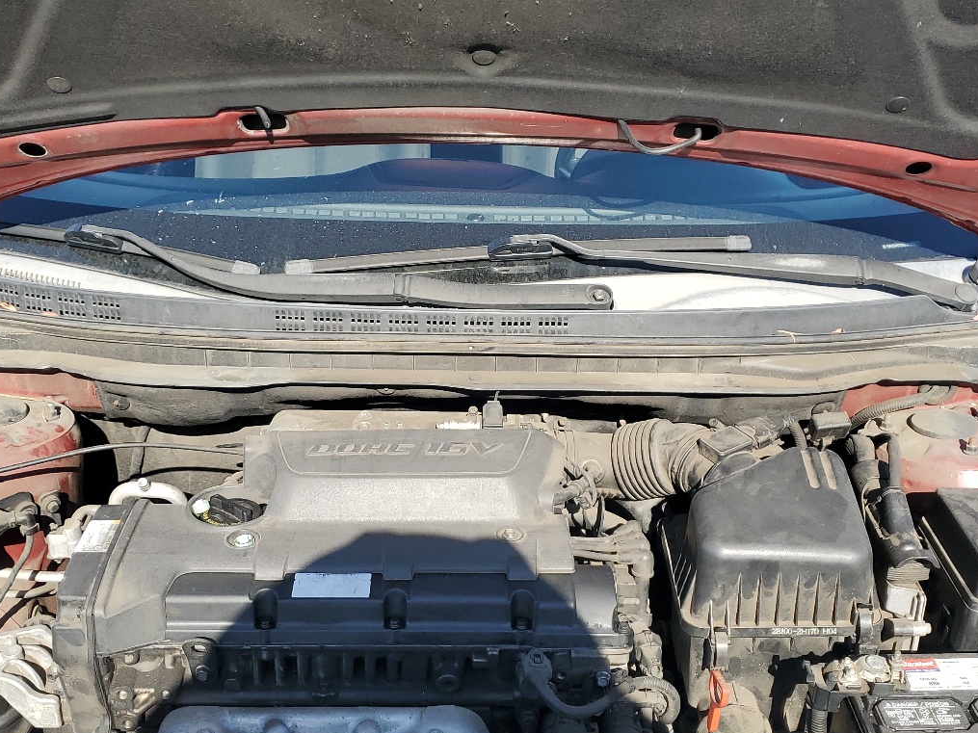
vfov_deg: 35.1
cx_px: 482
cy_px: 401
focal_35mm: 41
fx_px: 1158
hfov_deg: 45.8
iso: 50
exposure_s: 1/1250
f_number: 1.5
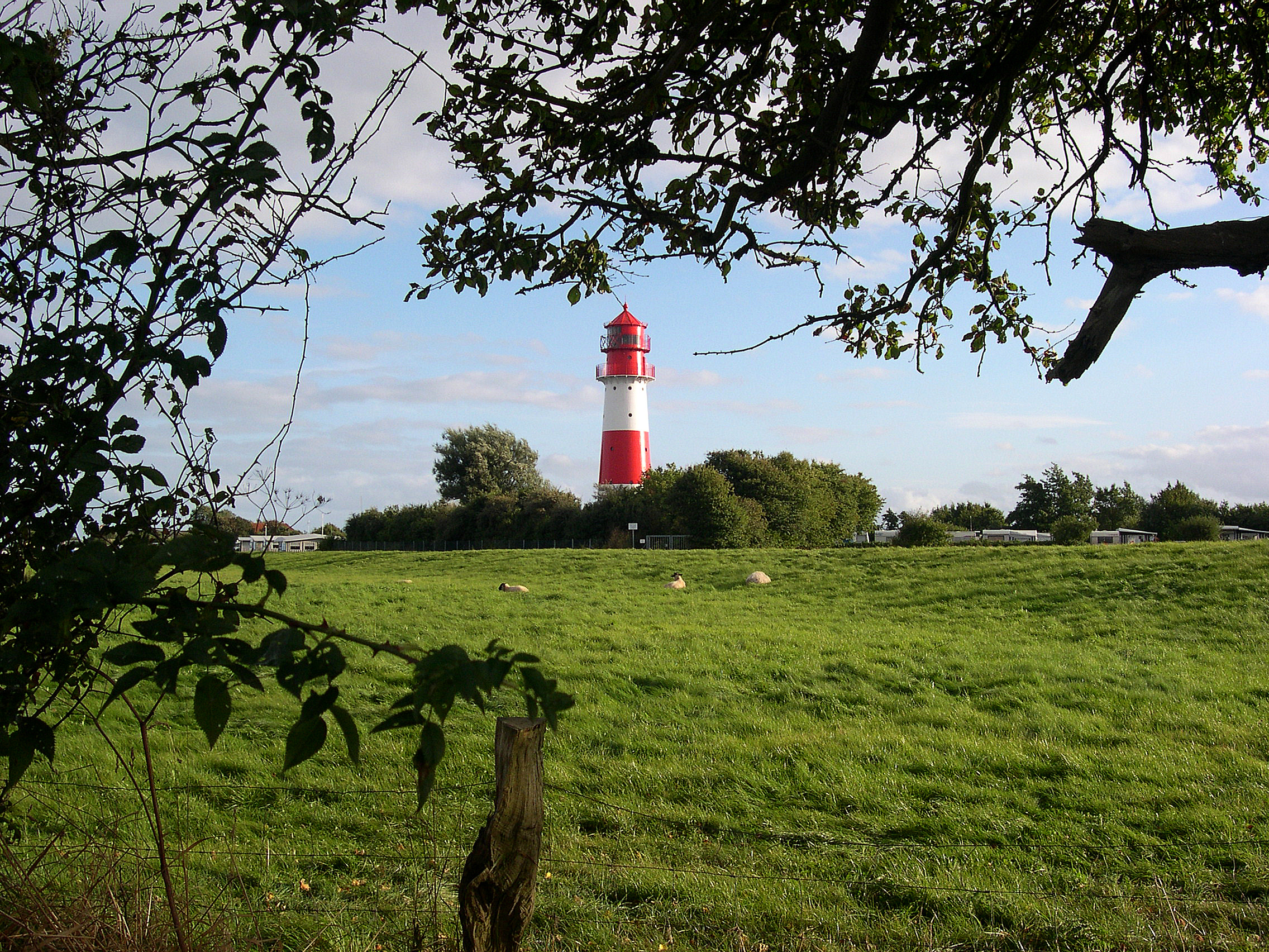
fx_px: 1393
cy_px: 476
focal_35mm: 38
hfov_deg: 49.0
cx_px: 634
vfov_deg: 37.7
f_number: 7.6
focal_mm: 8
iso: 100
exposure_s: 1/159
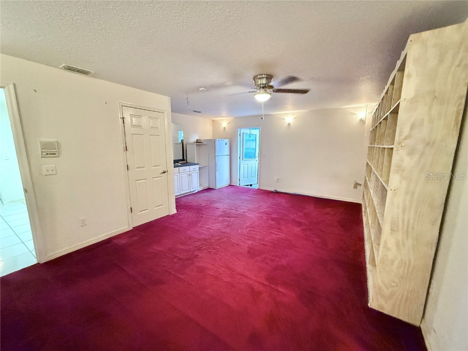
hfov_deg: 102.1
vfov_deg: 85.7
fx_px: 189
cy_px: 176
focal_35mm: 14
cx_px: 234
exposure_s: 1/60
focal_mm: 2.22
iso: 800
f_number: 2.2
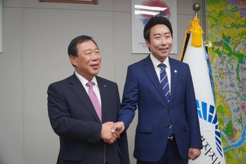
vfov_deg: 29.0
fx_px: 318
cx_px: 123
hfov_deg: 42.3
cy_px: 82
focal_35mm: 46
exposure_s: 1/160
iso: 640
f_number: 4
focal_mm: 31
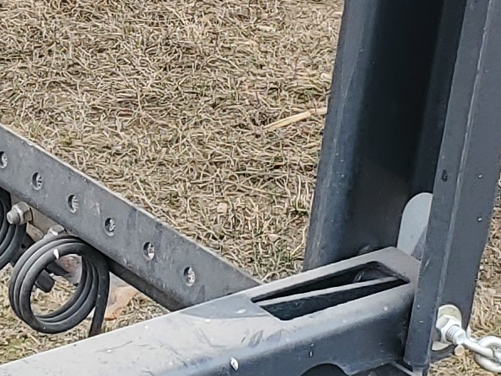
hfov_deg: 11.1
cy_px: 125
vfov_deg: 8.4
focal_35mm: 176
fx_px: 2547
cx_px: -70
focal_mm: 4.3
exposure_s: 1/132
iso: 50
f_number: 2.4
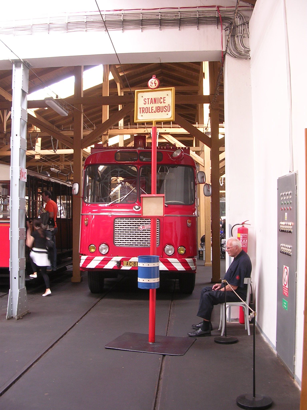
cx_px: 154
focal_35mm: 38
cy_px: 205
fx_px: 449
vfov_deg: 49.0
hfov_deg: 37.7
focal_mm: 5.8
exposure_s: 1/8.7
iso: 50
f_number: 2.8
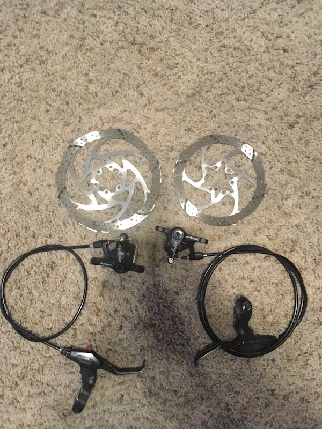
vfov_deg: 61.7
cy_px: 214
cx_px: 161
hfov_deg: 48.2
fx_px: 360
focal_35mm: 29
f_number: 2.2
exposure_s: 1/15
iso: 250
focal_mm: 4.15
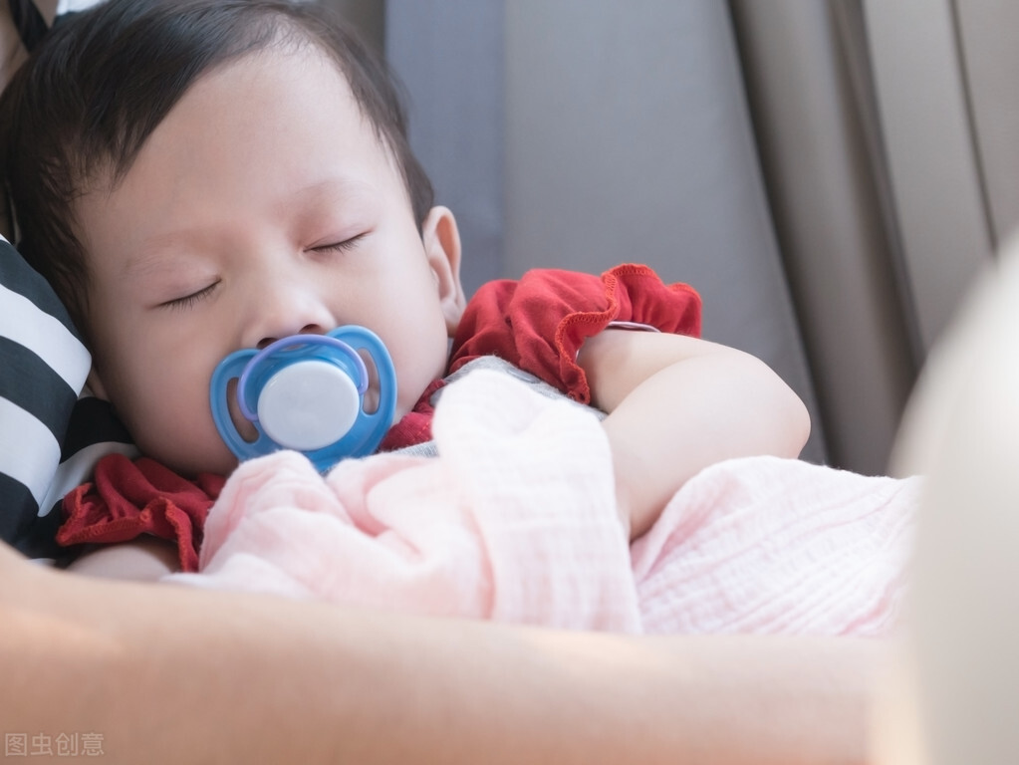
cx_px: 510
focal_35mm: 90
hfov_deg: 21.8
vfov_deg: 16.4
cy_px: 382
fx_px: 2650
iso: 800
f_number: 4
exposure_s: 1/60
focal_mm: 45
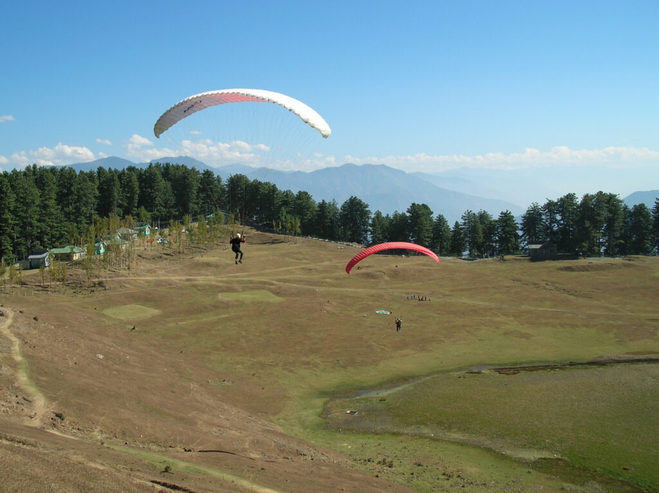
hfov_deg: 51.4
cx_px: 330
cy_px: 246
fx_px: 685
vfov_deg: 39.6
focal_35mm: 36
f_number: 3.7
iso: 50
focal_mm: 6
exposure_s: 1/670
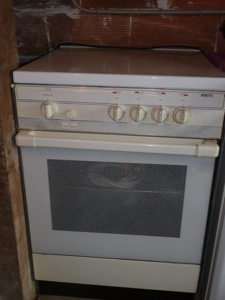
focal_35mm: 38
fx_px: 329
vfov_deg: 49.0
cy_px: 150
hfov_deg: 37.7
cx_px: 112
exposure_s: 1/30
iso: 100
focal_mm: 4.8
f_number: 2.8
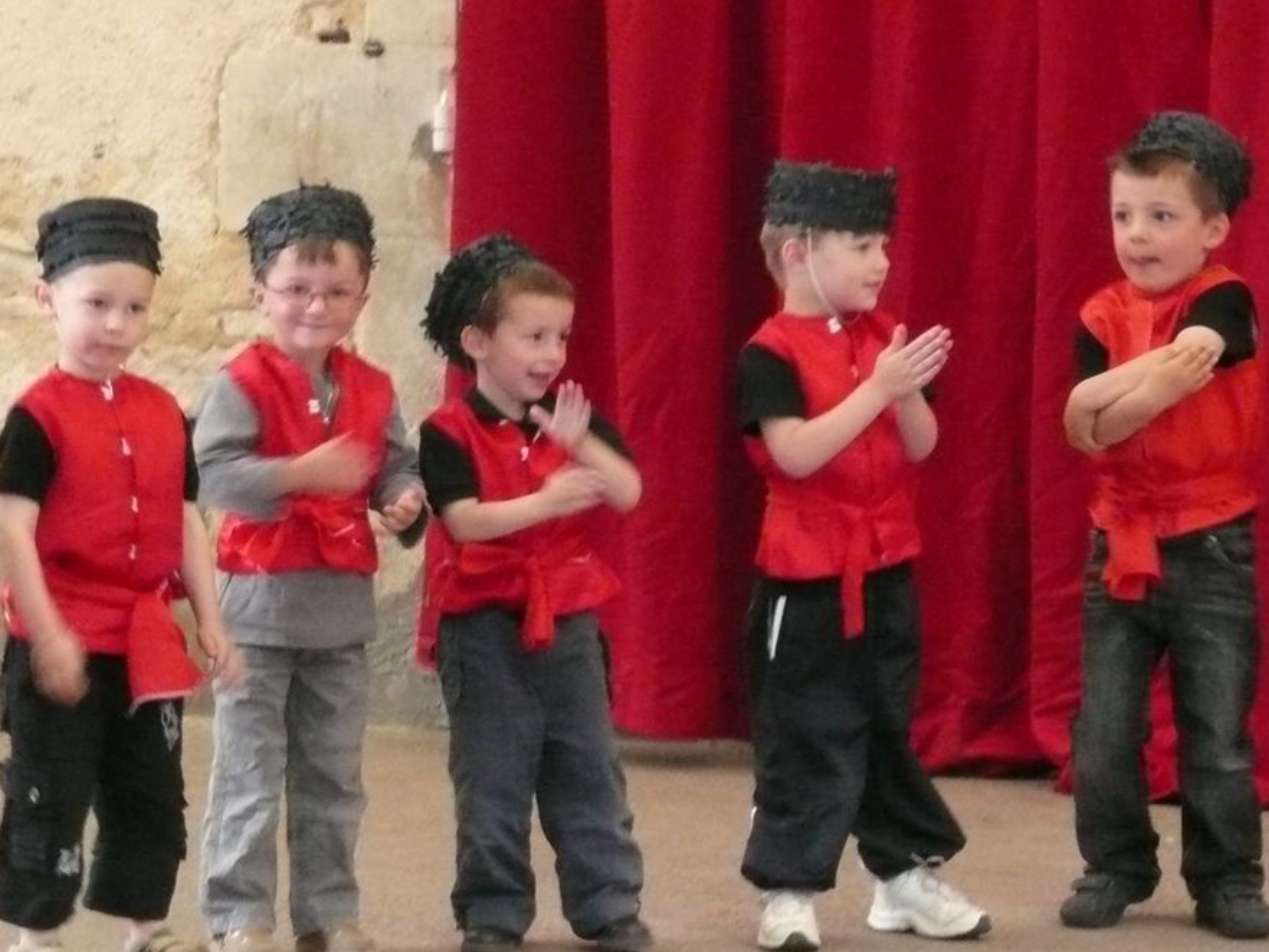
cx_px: 403
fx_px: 7151
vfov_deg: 7.6
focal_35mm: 195
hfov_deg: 10.1
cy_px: 413
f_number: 4.7
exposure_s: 1/30
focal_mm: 18.4
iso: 640
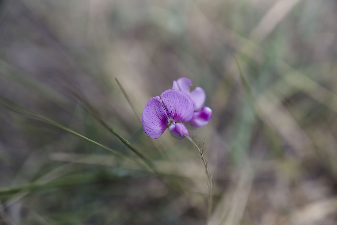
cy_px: 112
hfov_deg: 28.8
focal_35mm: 70
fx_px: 655
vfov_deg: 19.5
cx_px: 168
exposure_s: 1/200
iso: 100
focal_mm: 70
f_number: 4
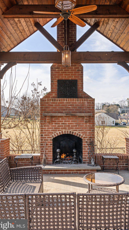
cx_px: 67
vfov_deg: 62.6
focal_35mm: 31
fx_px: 188
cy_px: 114
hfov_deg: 37.8
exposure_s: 1/160
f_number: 13
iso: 200
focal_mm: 29
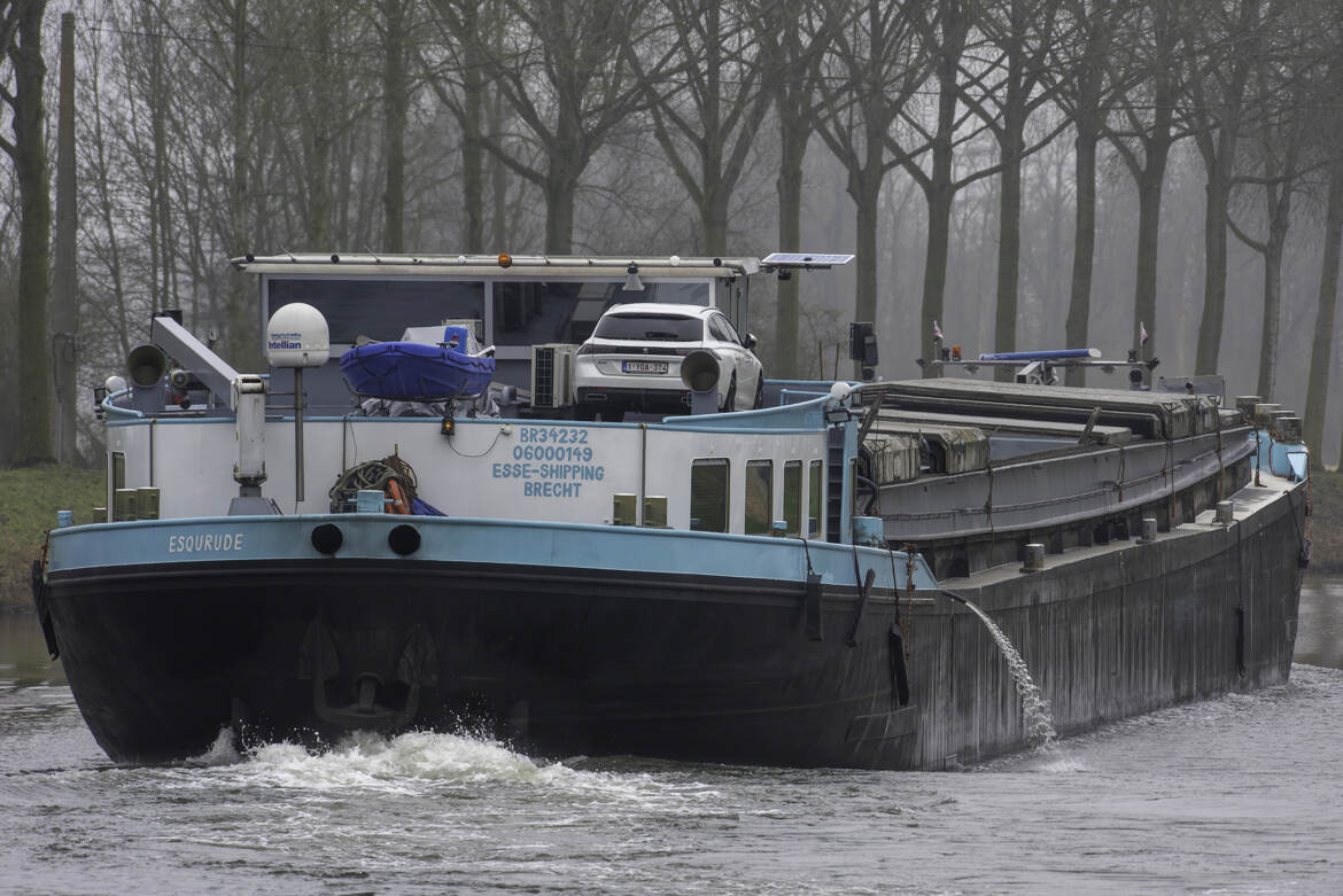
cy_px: 448
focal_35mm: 500
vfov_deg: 2.8
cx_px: 672
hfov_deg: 4.1
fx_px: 18659
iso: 640
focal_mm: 500
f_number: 9
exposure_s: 1/320
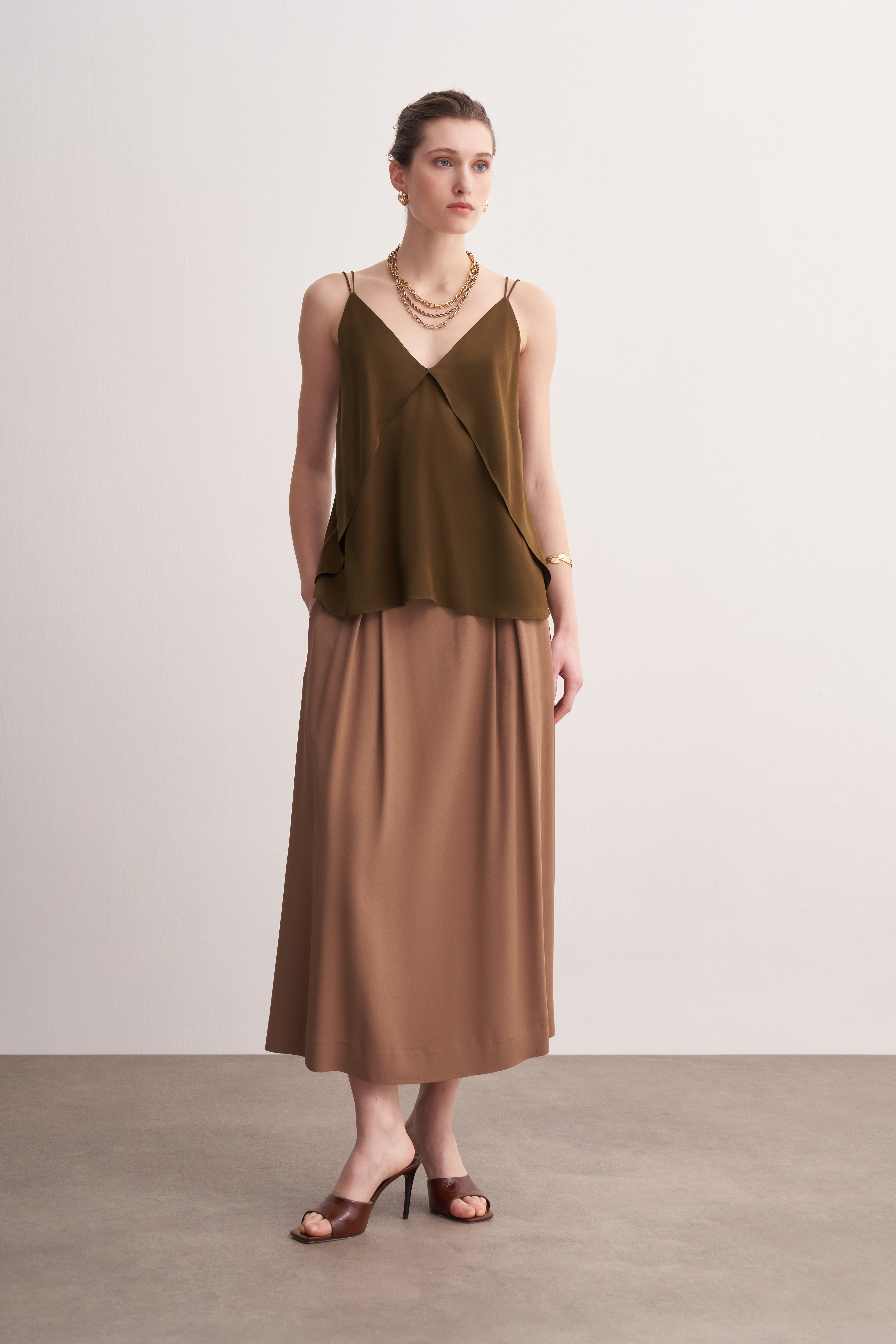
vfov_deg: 37.5
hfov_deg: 25.5
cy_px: 672
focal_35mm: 53
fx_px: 1979
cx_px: 448
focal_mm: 53
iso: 400
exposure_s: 1/160
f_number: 7.1
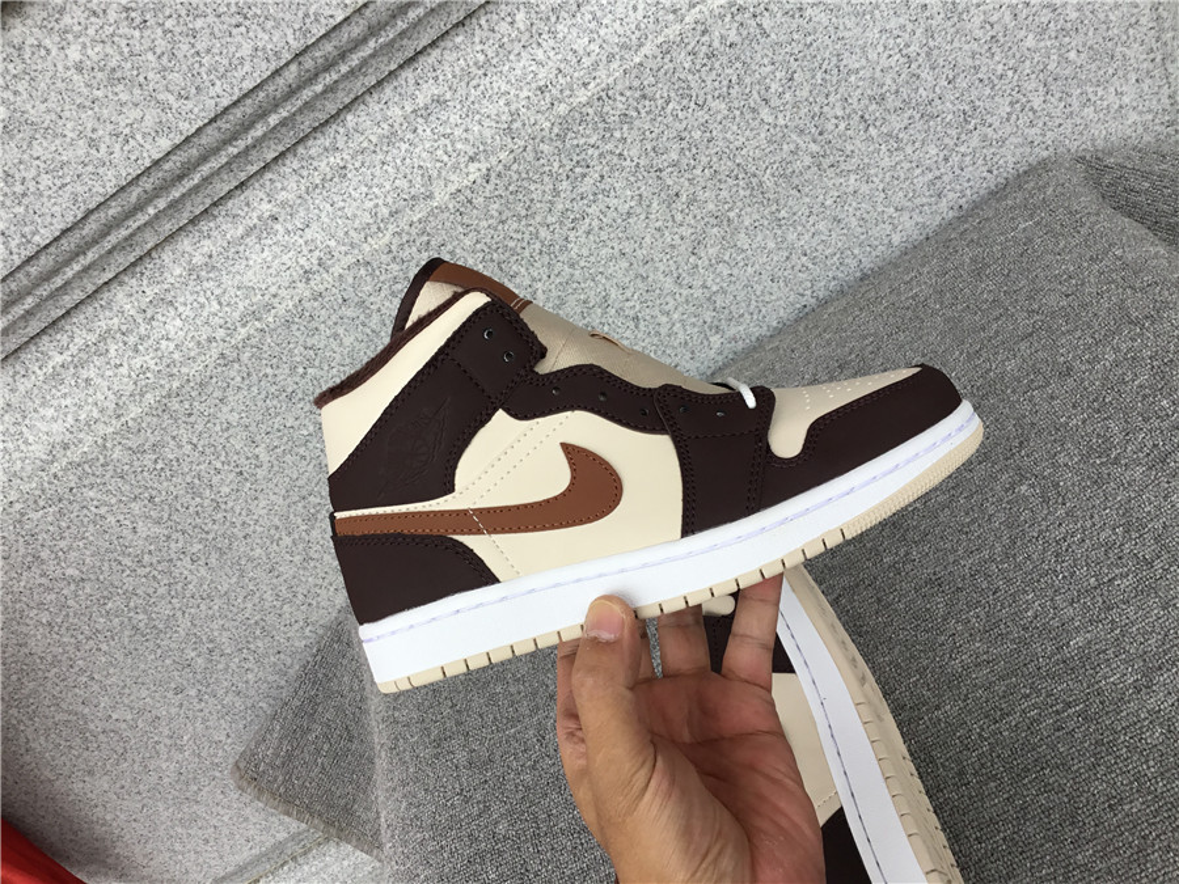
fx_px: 1056
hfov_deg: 58.4
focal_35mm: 31
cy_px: 442
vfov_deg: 45.4
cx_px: 590
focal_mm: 3.3
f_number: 2.4
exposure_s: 1/120
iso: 32
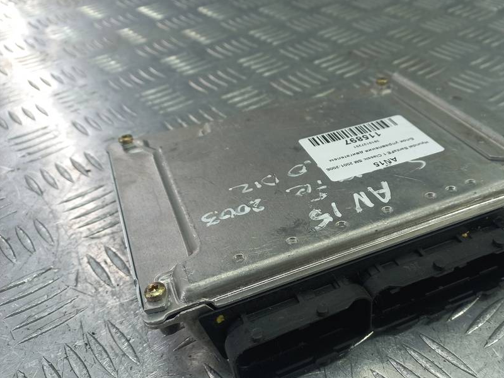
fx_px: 466
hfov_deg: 56.0
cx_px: 319
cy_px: 210
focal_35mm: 32
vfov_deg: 44.1
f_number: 1.8
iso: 50
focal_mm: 4.6
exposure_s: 1/50
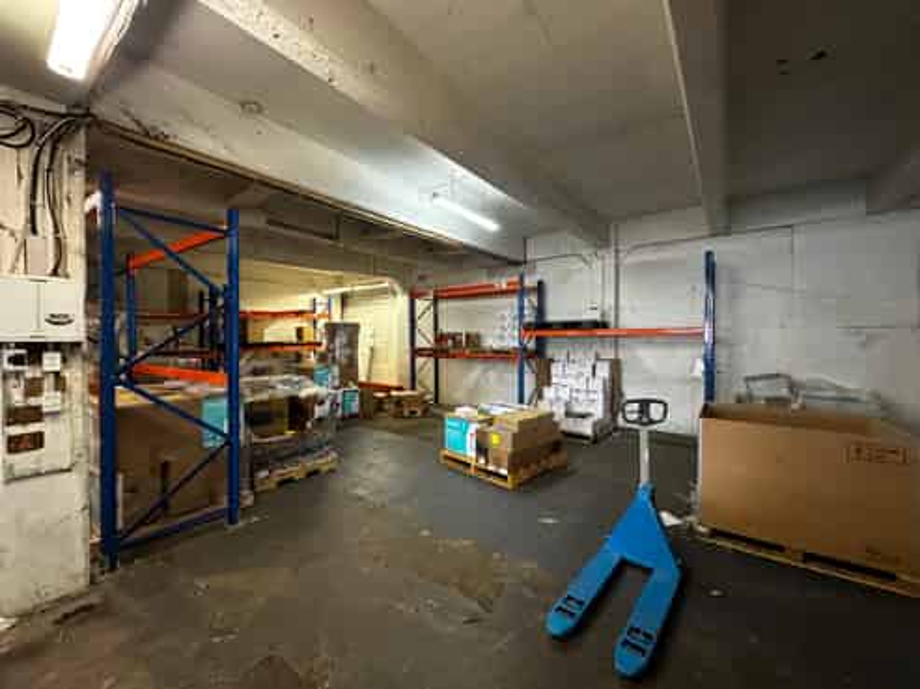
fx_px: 372
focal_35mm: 14
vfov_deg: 85.6
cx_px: 460
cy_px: 344
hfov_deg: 102.1
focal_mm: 2.22
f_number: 2.2
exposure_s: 1/50
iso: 500
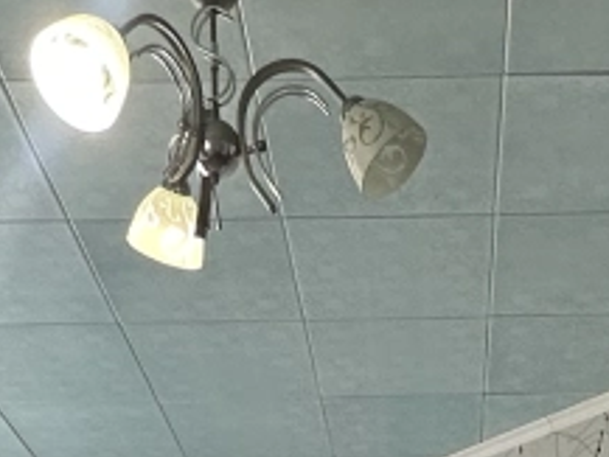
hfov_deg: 23.9
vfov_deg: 13.5
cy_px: 1081
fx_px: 1426
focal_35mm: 81
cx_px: 455
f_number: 2.2
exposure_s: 1/99
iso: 125
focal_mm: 2.22
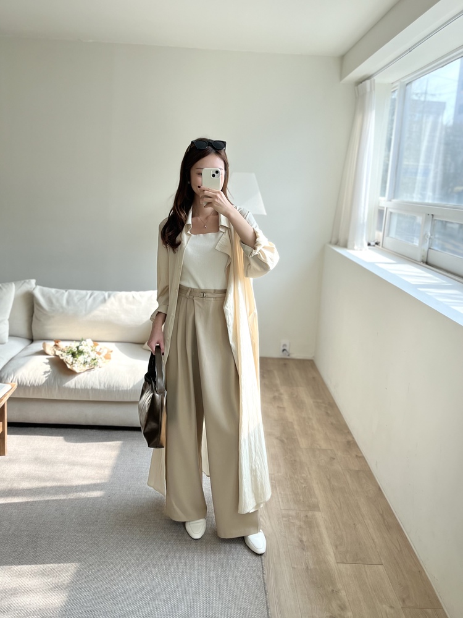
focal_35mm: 26
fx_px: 464
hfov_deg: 53.1
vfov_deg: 67.3
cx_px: 232
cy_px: 309
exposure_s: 1/442
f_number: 1.6
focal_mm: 5.1
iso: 50
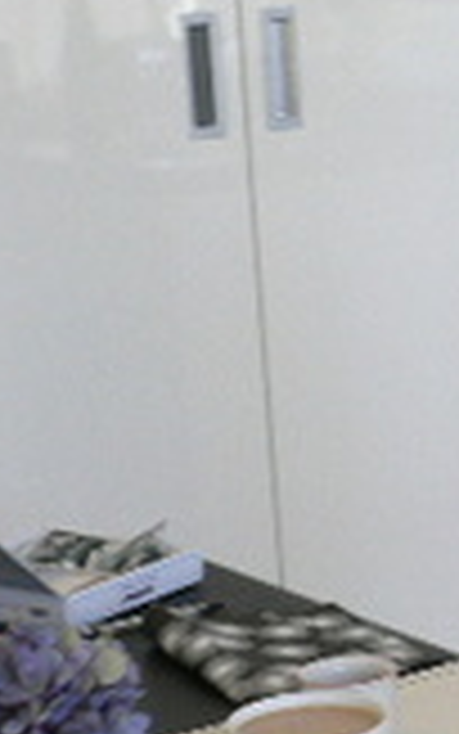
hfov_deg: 11.0
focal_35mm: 114
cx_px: 711
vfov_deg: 18.2
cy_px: 561
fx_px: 2280
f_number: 2.8
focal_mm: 5.8
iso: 100
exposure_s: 1/50
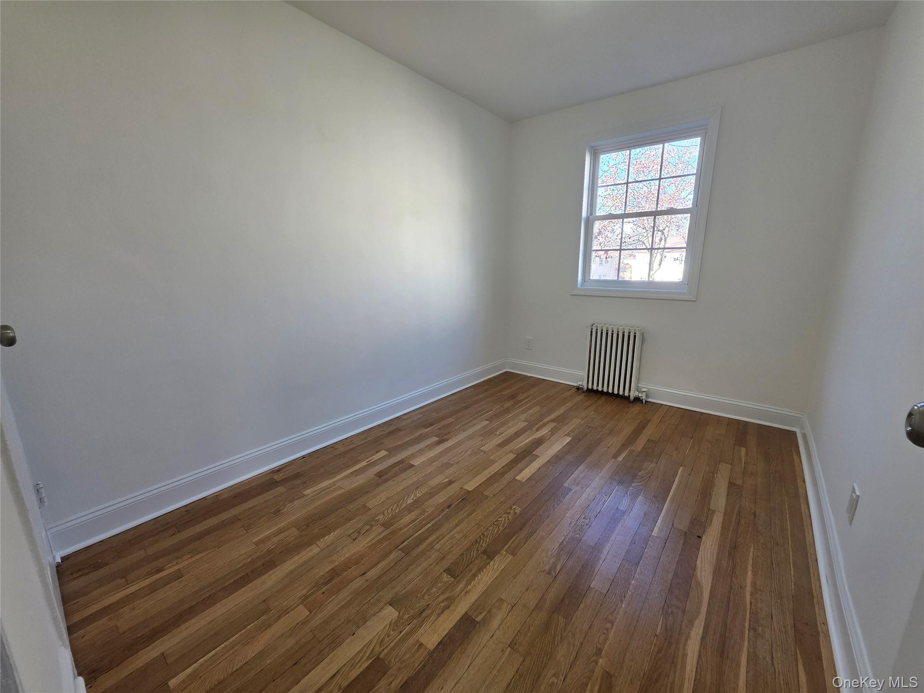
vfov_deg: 89.9
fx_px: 347
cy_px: 346
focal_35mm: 13
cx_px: 462
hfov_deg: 106.2
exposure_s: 1/120
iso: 80
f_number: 1.9
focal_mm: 2.2
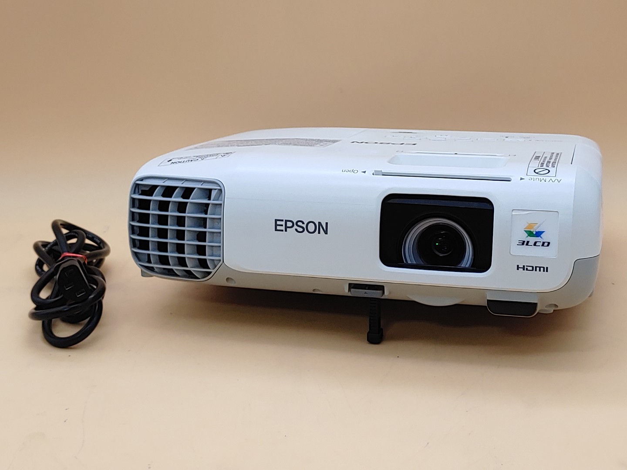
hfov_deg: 33.8
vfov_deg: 25.7
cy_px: 235
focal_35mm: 57
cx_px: 314
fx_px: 1032
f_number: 1.8
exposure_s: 1/124
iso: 50
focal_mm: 4.36
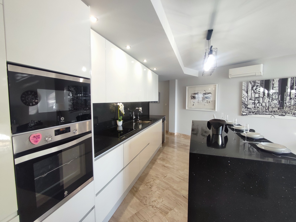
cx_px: 148
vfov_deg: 78.2
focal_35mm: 16
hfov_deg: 94.5
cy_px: 111
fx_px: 137
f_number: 2.2
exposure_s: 1/100
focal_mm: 1.65
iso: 162
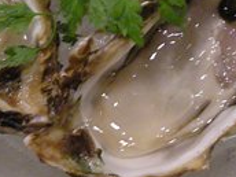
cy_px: -27
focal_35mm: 130
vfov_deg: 11.2
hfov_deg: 15.2
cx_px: 95
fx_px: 886
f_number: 2.8
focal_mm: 5.8
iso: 262
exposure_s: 1/8.1
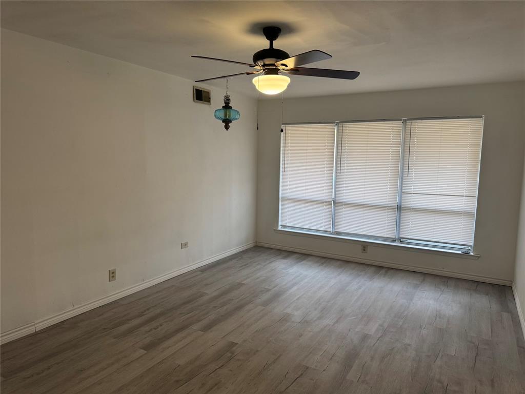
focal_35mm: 24
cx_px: 262
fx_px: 364
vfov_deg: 56.8
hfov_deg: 71.6
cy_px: 197
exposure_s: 1/120
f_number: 1.78
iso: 200
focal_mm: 6.76
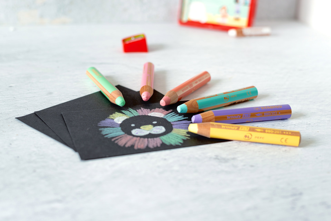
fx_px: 460
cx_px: 166
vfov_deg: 27.0
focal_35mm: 50
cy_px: 110
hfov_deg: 39.6
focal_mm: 50
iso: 160
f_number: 3.5
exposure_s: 1/80
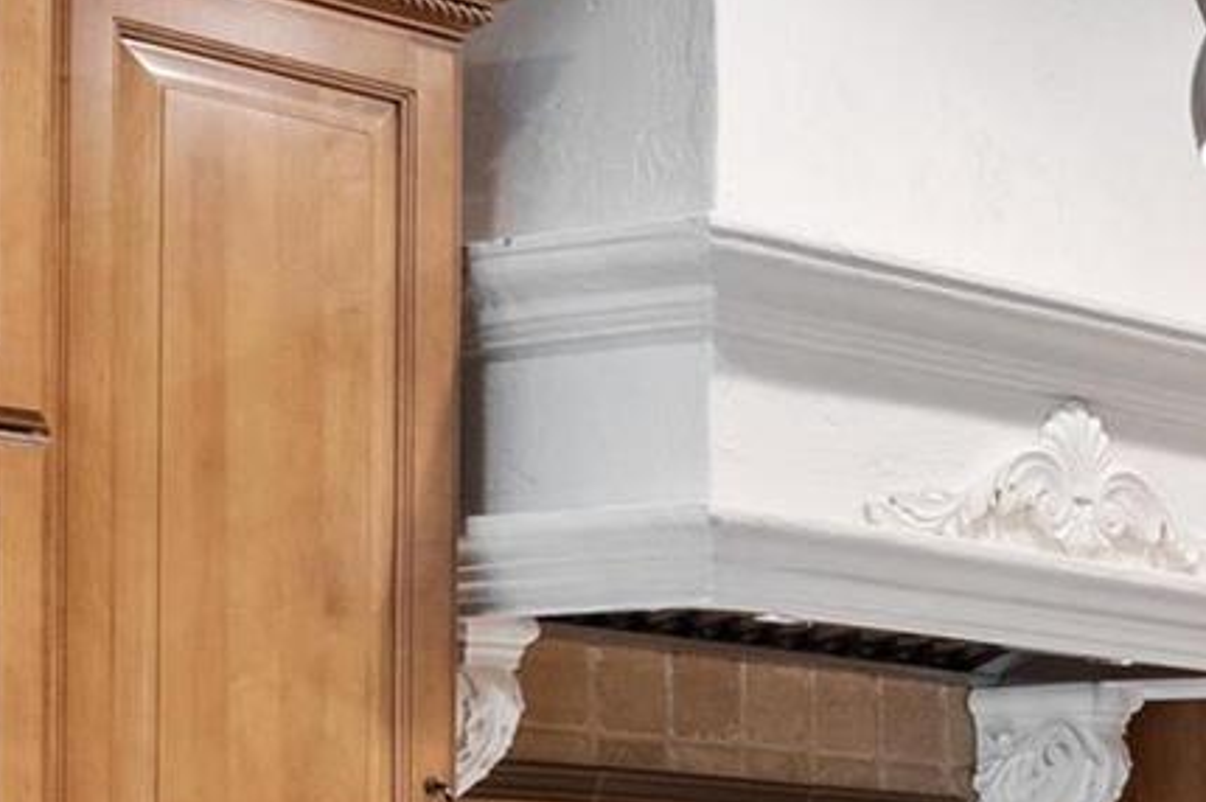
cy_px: 1158
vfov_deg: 9.9
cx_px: 2176
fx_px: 4485
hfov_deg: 13.7
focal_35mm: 134
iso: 400
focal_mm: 18
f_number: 6.3
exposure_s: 1/2.5
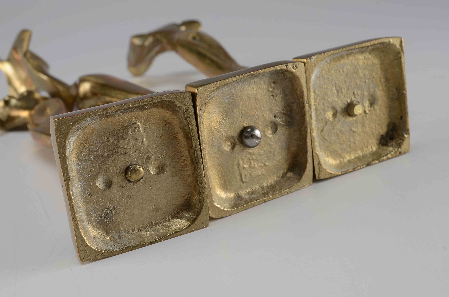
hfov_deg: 32.0
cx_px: 224
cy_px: 148
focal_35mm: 63
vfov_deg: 21.5
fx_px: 784
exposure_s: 1/80
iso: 100
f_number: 14
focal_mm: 42
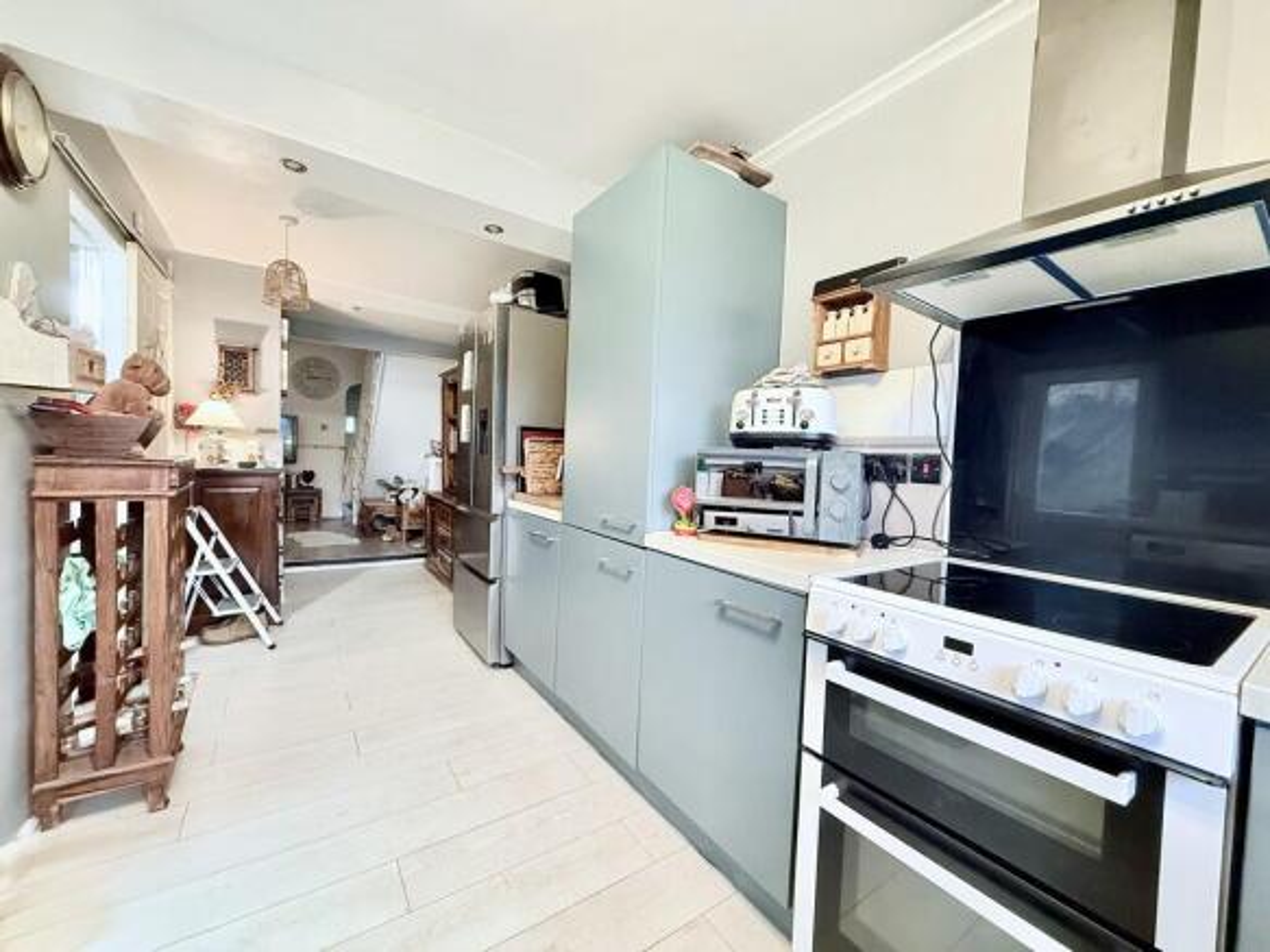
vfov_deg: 85.7
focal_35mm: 14
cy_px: 476
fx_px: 514
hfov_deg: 102.1
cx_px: 635
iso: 640
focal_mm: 2.22
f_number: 2.2
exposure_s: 1/50
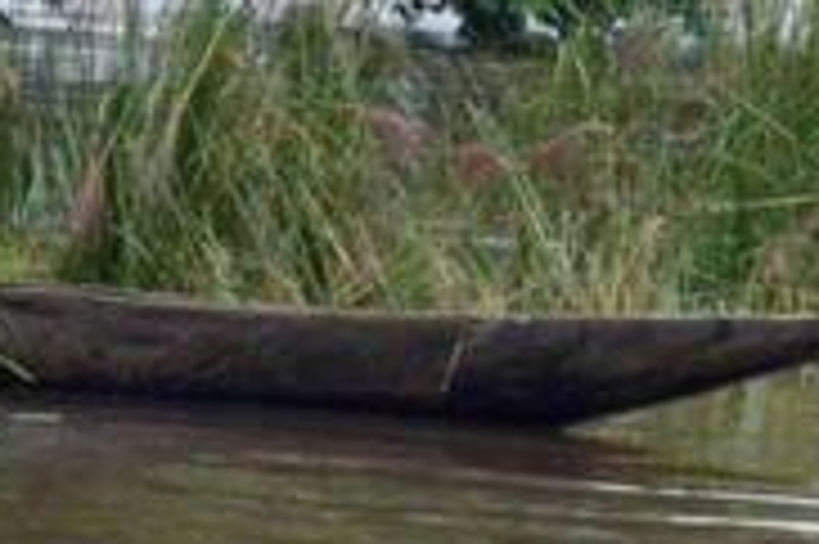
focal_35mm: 612
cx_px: 873
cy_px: 1207
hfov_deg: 3.4
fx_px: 13910
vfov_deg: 2.2
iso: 2200
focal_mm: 62
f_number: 27
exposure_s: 1/250
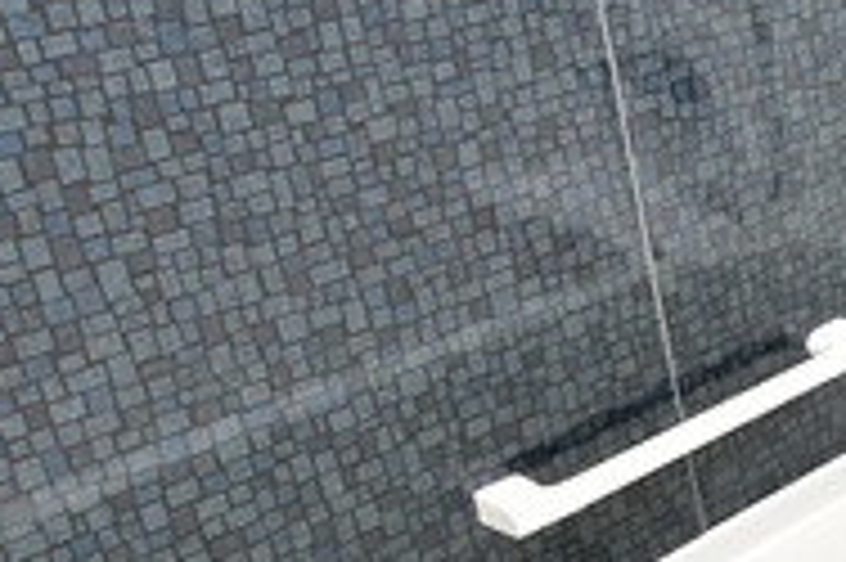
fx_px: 1409
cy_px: 157
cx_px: 1336
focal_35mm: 60
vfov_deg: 22.4
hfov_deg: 24.3
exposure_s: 1/80
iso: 160
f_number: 5
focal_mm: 10
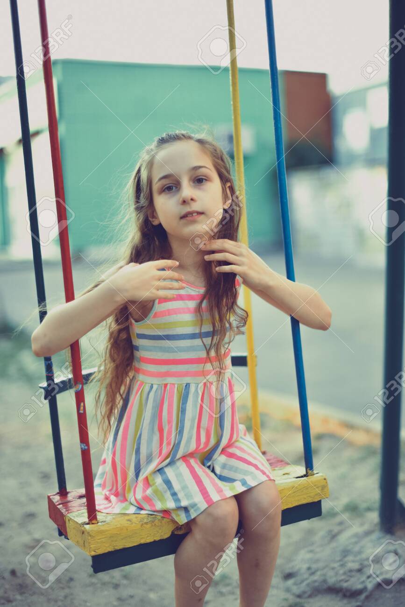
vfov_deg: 39.6
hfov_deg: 27.0
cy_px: 304
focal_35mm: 50
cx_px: 202
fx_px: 843
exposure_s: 1/1000
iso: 1000
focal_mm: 50
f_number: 1.6
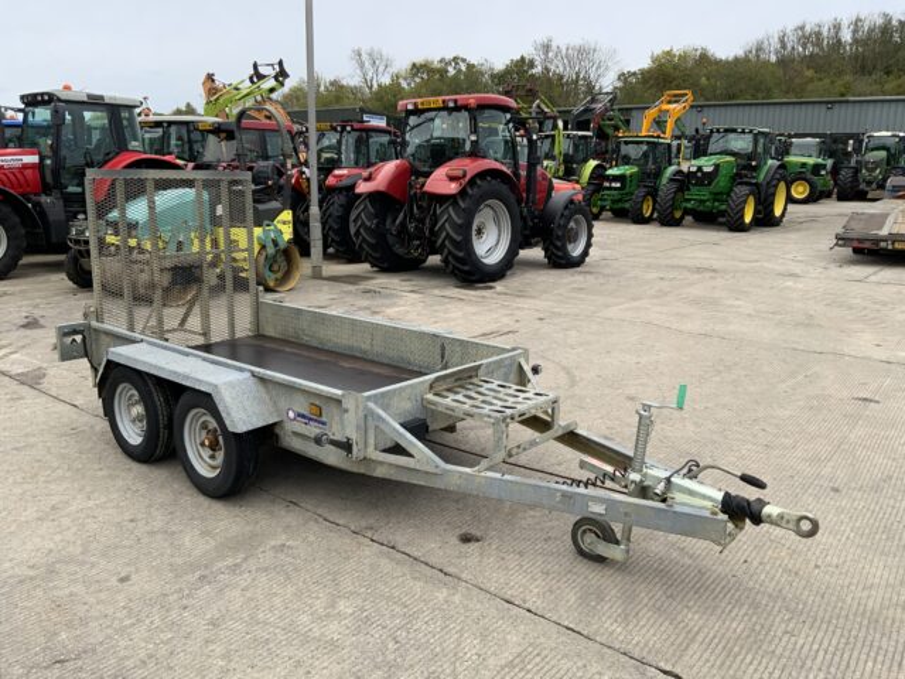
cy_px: 340
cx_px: 452
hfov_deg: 61.7
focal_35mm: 29
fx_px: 758
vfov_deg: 48.2
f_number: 1.8
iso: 32
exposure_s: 1/122
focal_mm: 3
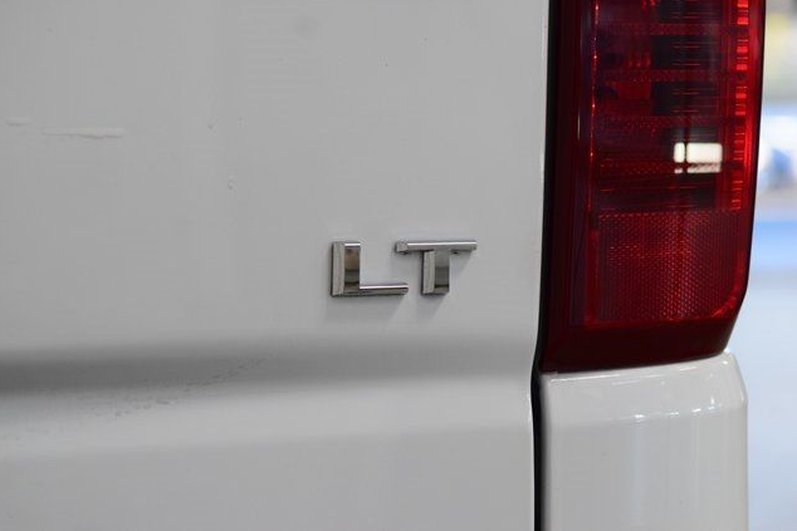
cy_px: 264
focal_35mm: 106
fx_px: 2347
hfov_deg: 19.3
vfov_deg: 12.9
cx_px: 398
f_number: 5
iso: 1600
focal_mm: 70
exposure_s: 1/125
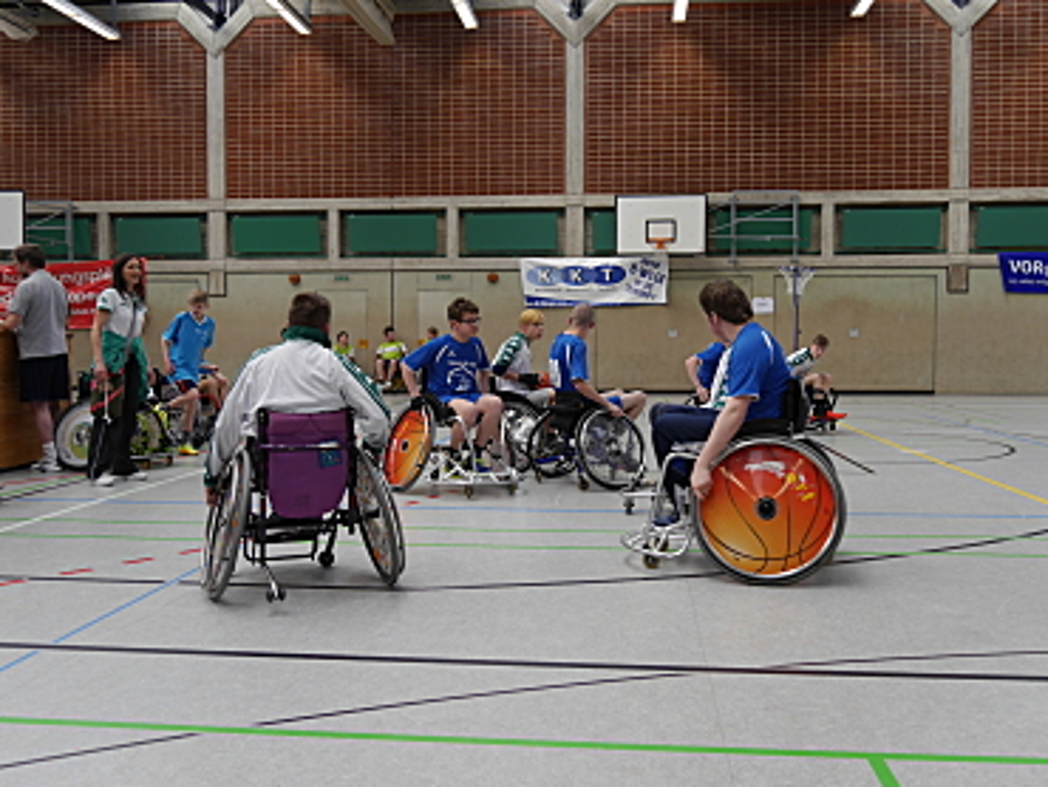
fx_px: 1151
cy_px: 394
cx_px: 524
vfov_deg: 37.8
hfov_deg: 48.9
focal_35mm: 38
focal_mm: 19
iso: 200
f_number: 4
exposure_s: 1/125
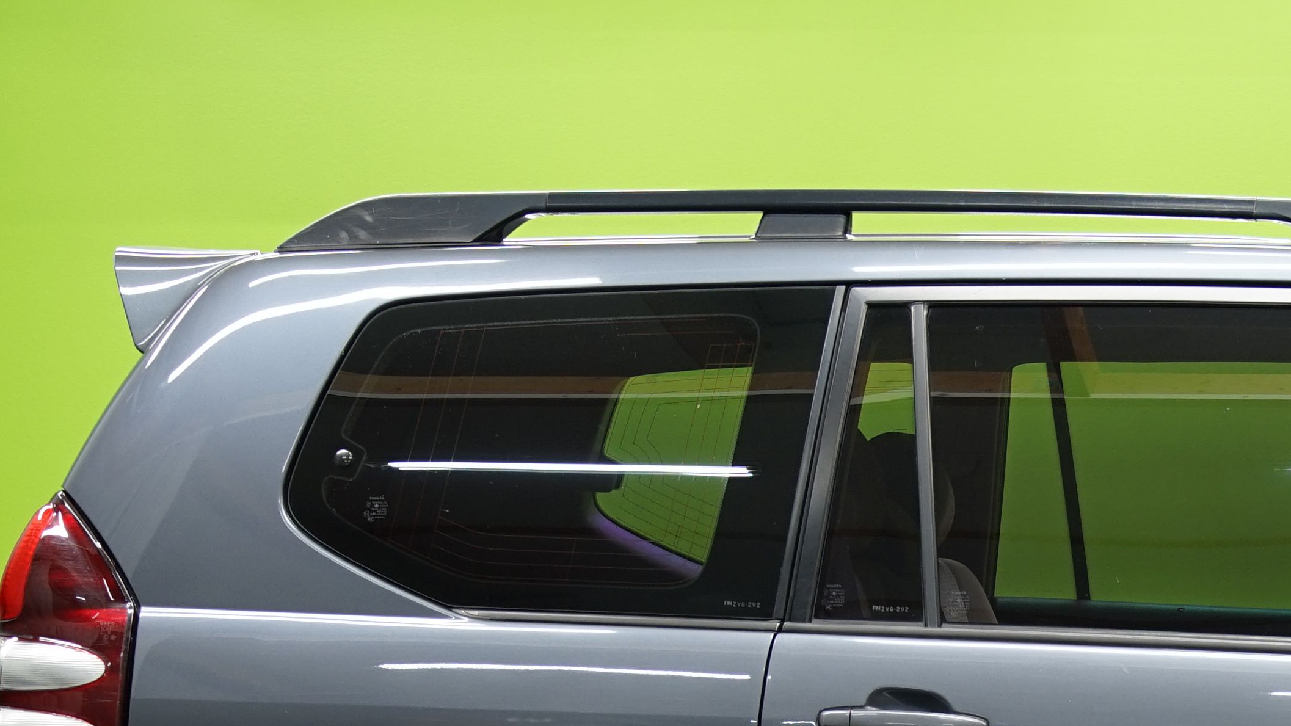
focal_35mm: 110
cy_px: 1100
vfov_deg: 10.6
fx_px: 3765
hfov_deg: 18.4
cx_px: 1571
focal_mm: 37
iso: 320
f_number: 2.8
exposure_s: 1/25
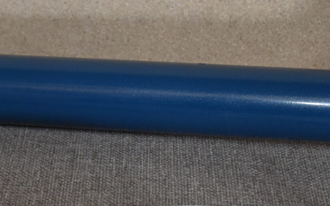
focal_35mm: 105
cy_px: 93
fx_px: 945
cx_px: 34
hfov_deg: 19.5
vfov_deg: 12.5
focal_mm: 22
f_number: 3.8
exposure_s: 1/125
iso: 1000
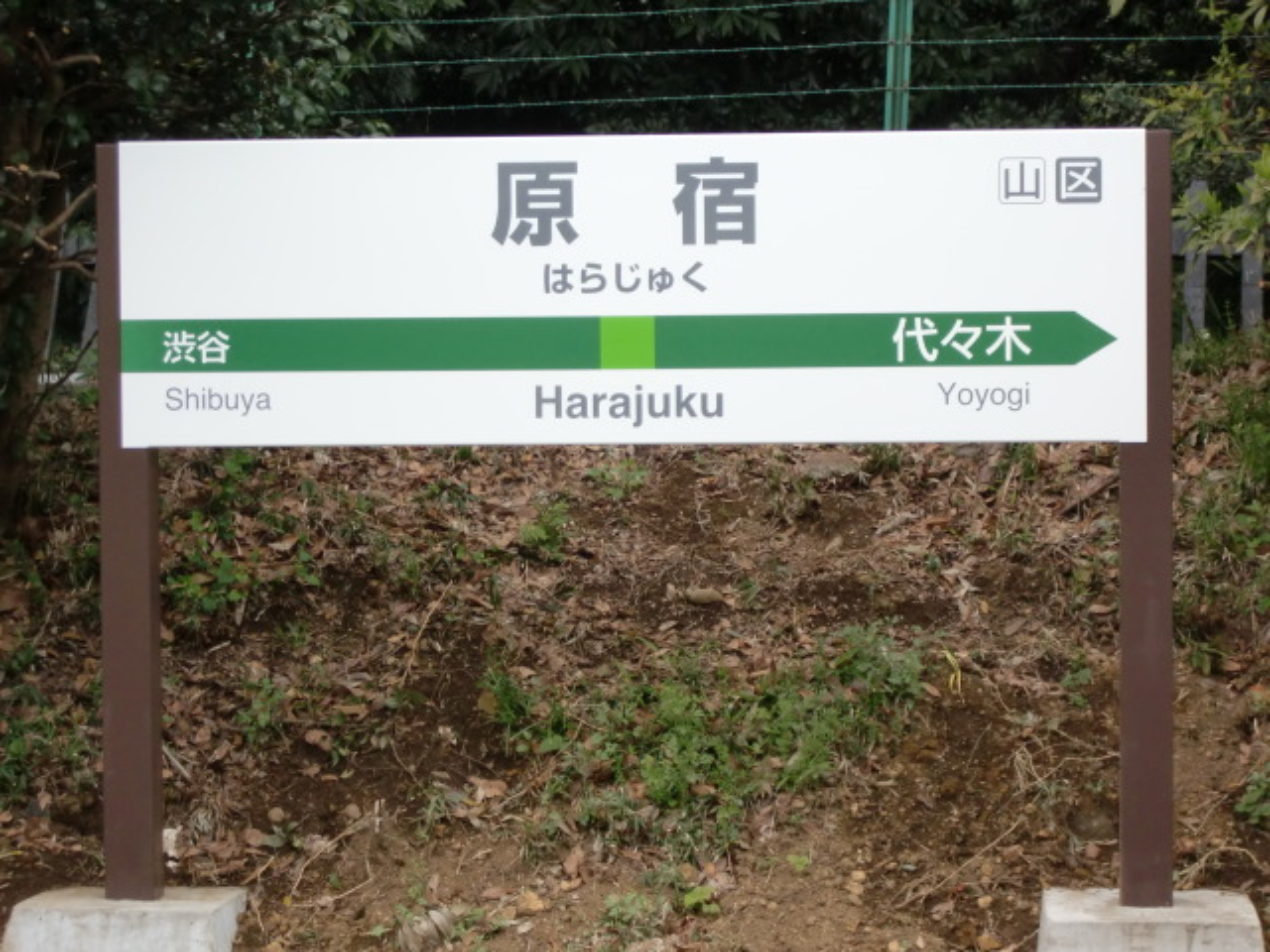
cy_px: 476
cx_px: 635
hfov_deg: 17.6
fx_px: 4109
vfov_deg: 13.2
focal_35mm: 112
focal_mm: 19.6
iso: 200
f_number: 5.8
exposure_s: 1/100
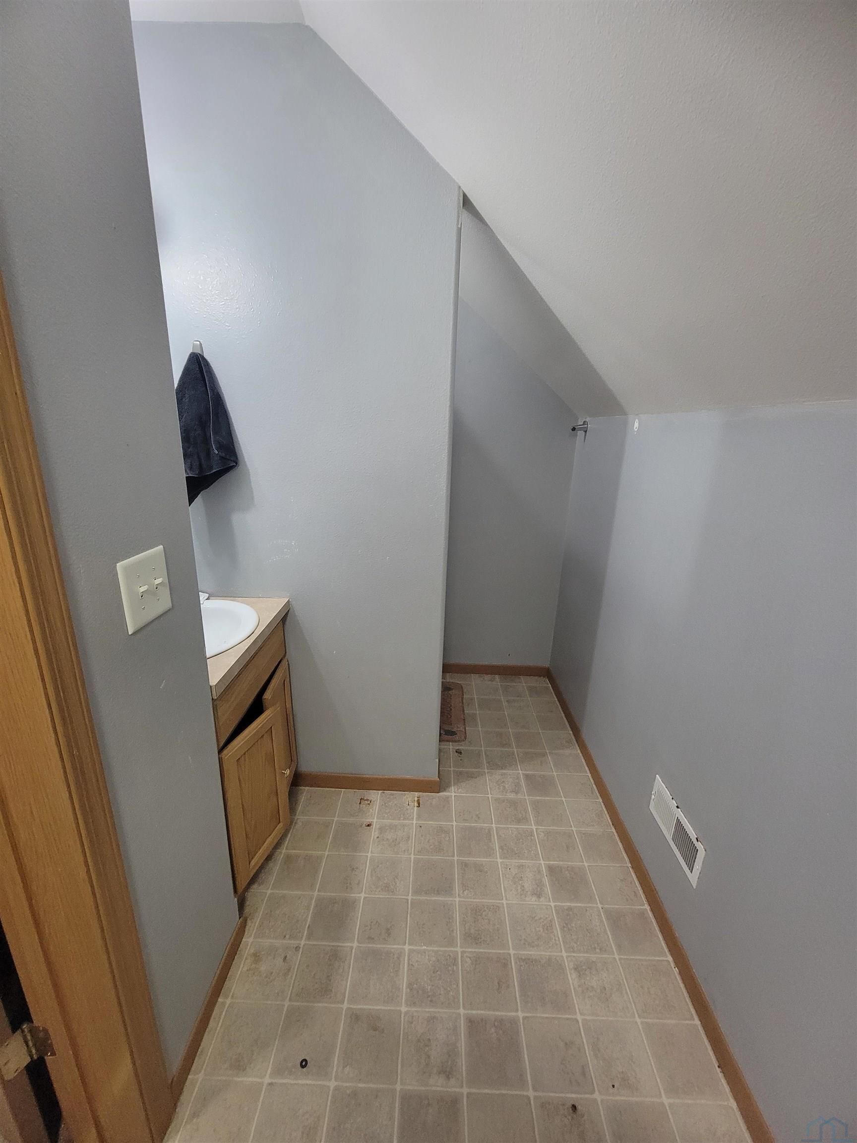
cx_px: 428
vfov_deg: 106.2
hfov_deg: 89.9
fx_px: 429
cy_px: 572
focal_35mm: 13
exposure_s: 1/60
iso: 400
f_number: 2.2
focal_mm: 2.2
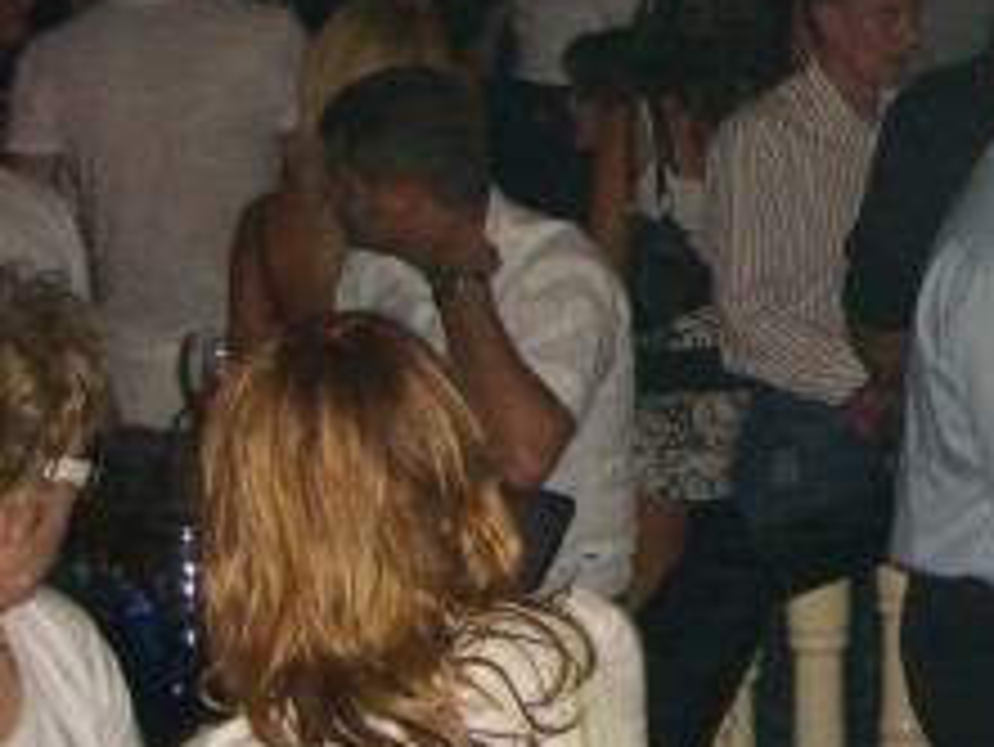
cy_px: 54
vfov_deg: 14.2
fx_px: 2959
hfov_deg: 18.2
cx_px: 1169
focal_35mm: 103
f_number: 2.8
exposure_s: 1/60
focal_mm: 7.9
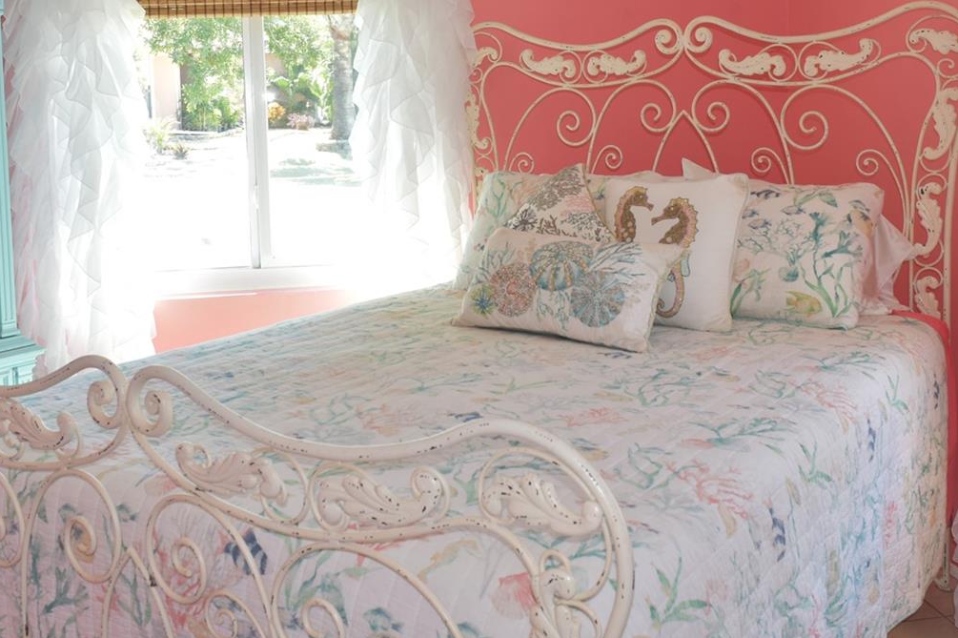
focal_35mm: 43
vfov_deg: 30.7
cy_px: 173
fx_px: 1144
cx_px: 482
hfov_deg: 45.5
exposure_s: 1/30
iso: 400
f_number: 7.1
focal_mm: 18
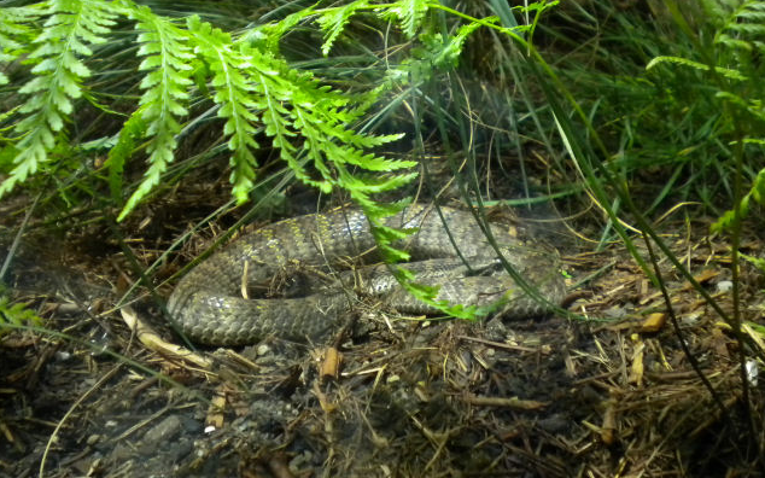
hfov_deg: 41.8
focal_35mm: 48
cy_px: 186
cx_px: 380
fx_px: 1001
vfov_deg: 26.8
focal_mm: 7.4
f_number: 3.5
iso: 400
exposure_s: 1/64.8
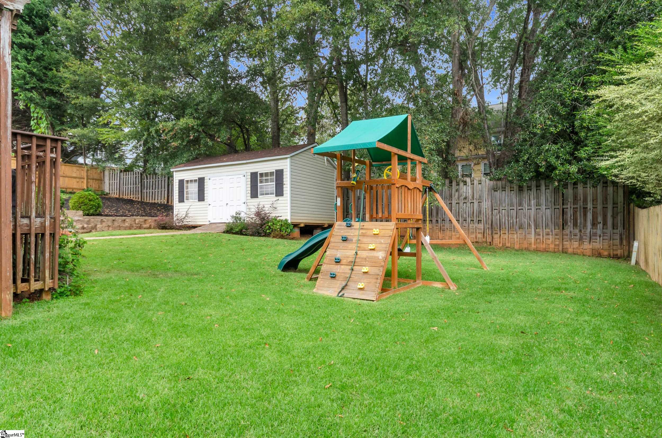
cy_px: 219
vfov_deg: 59.3
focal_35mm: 21
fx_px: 385
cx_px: 331
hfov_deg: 81.3
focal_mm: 14
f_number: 10
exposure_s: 1/40
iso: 200
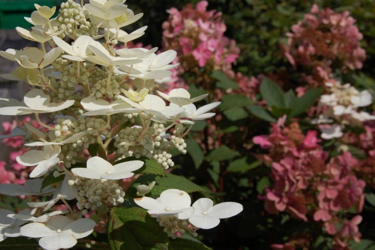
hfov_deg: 37.9
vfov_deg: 25.7
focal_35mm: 52
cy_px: 125
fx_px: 546
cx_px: 188
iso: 200
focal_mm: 35
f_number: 11
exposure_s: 1/500
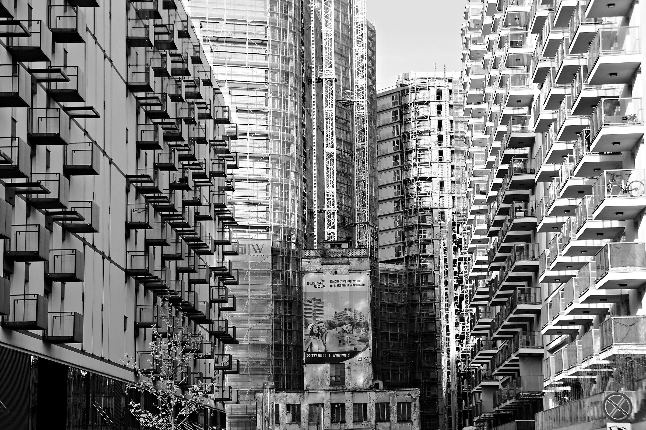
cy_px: 215
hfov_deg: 24.6
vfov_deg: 16.5
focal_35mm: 82
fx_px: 1480
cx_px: 323
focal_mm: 55
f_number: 6.3
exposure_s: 1/160
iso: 100
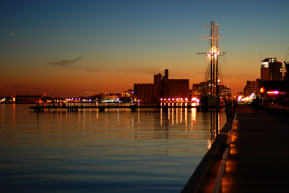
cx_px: 144
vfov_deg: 18.2
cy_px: 96
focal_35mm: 75
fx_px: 602
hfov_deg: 27.0
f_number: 1.8
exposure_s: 1/2
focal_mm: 50
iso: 200
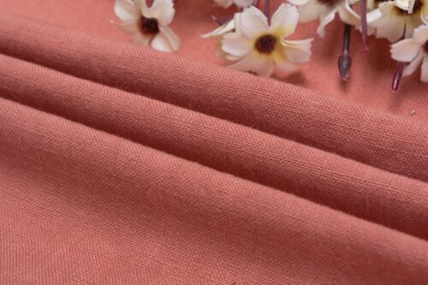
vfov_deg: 16.5
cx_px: 214
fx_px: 980
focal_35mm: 82
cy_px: 142
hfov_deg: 24.6
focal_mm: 55
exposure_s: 1/125
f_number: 11
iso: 100
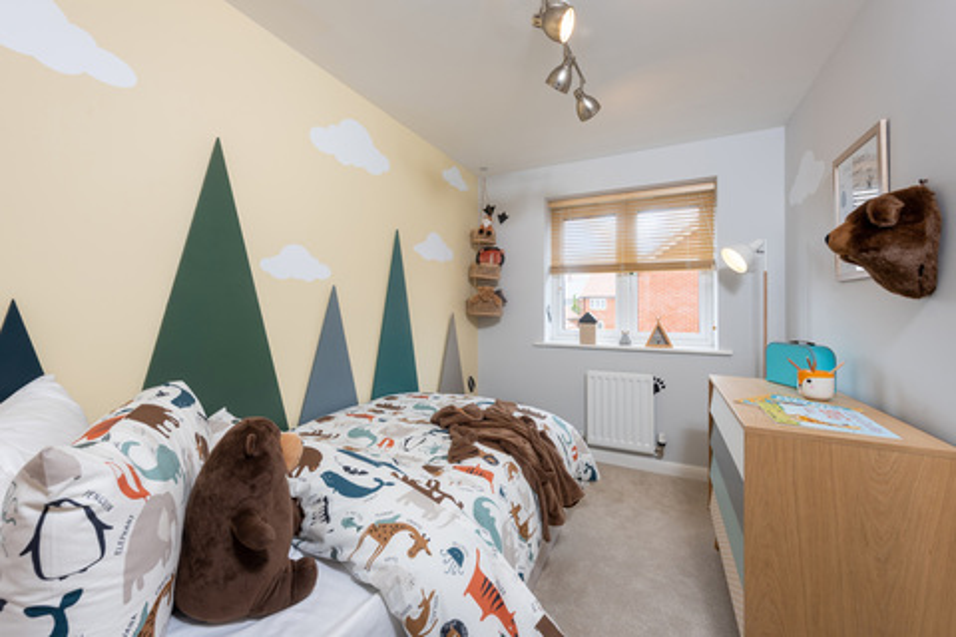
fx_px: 372
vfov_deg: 81.2
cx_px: 478
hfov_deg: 104.3
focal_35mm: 14
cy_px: 318
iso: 100
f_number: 11
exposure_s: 1/15
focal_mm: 14
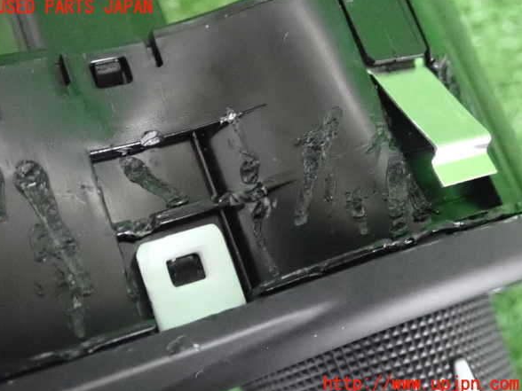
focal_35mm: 51
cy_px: 196
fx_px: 769
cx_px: 257
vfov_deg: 28.6
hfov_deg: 37.5
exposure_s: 1/80
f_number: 3.2
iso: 6400
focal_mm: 9.01
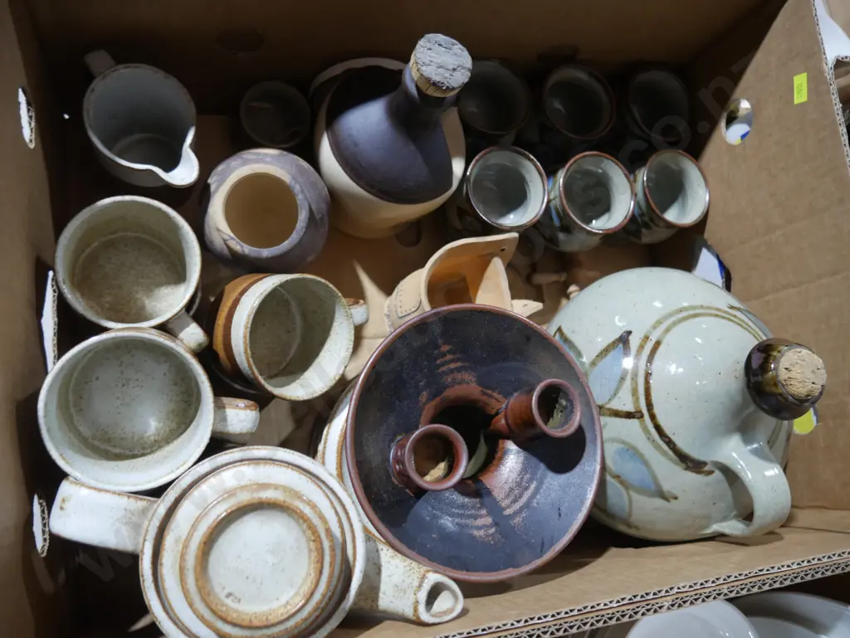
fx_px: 688
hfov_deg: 63.4
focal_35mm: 28
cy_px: 319
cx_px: 425
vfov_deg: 49.8
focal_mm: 14
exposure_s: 1/60
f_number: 3.5
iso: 640
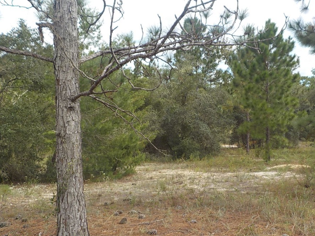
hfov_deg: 52.5
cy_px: 115
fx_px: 318
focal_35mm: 35
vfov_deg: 40.7
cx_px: 176
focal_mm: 4.1
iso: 125
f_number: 3.3
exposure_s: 1/800
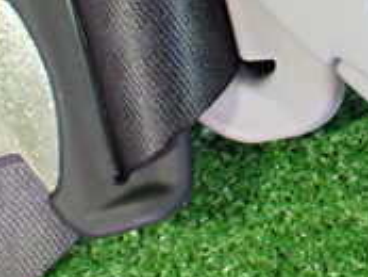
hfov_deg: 18.3
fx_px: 1106
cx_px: 387
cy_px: 17
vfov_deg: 14.1
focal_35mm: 104
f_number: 2.3
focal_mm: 5.4
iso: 800
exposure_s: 1/30
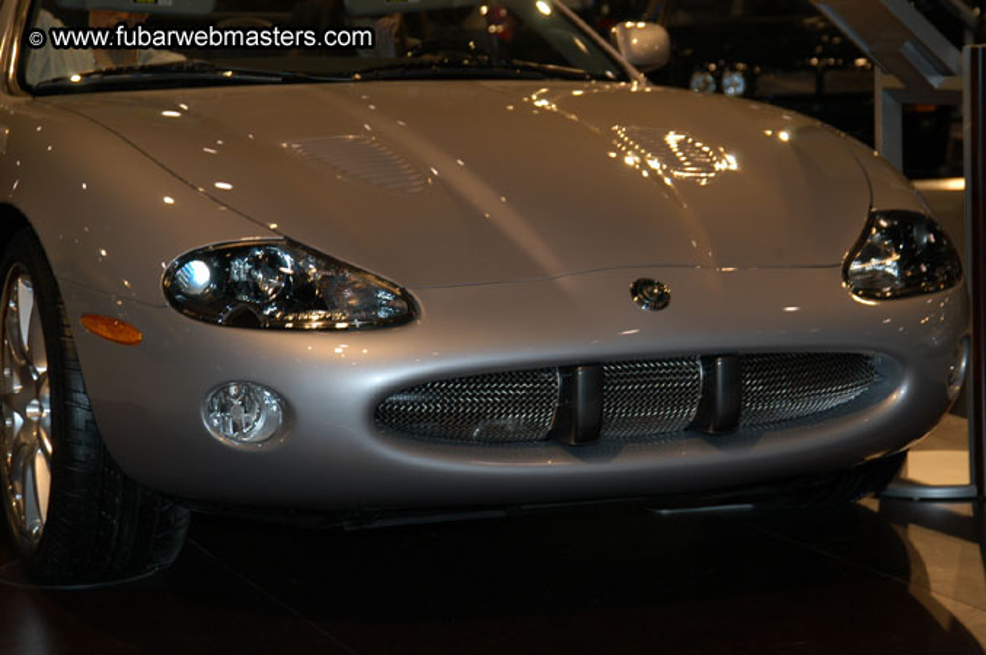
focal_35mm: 93
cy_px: 328
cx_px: 493
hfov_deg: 21.9
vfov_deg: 14.7
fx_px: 2545
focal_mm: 62
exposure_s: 1/60
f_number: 5
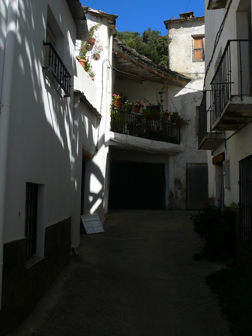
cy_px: 168
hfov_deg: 40.7
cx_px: 126
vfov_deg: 52.6
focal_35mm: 35
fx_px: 340
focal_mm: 7.4
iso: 100
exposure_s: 1/200
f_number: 5
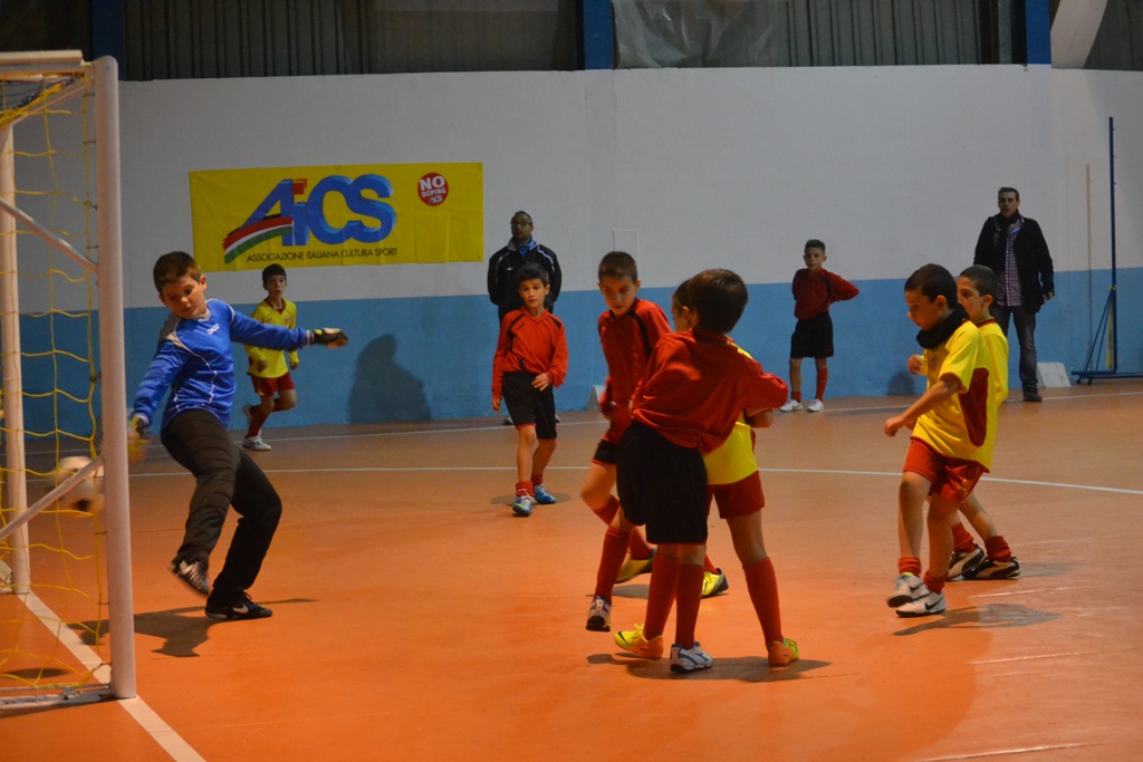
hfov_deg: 24.6
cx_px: 572
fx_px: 2620
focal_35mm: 82
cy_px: 381
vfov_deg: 16.6
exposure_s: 1/160
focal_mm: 55
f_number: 4
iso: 3200
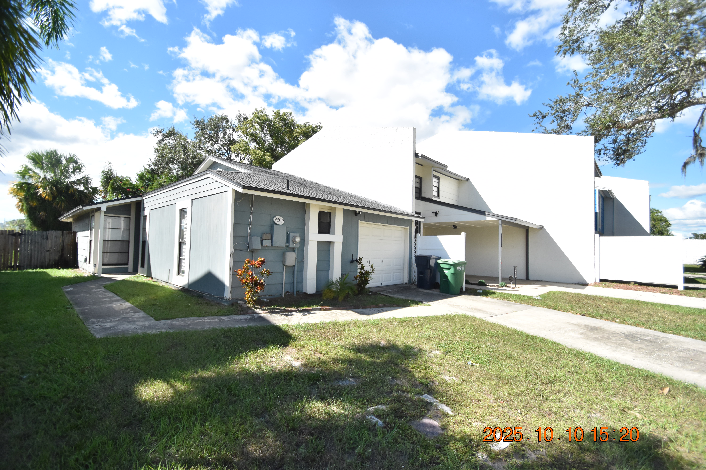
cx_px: 353
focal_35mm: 15
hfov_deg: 100.4
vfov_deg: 77.3
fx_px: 294
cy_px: 235
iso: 800
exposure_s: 1/4000
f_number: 3.5
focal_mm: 10
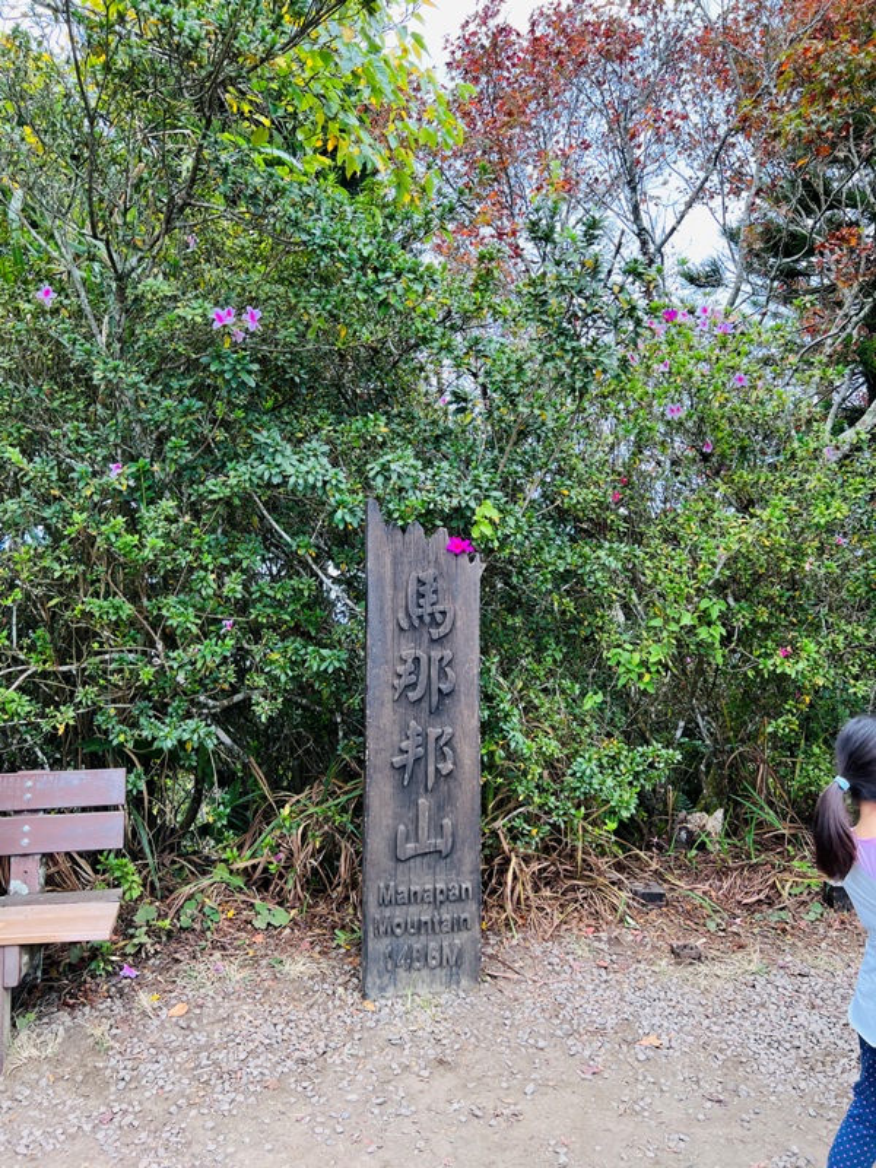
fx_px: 877
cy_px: 584
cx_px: 438
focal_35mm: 26
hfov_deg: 53.1
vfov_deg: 67.3
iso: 50
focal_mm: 5.7
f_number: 1.5
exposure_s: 1/313
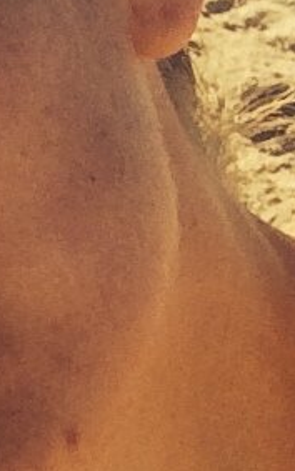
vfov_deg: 13.2
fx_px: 2031
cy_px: 145
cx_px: -608
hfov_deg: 7.3
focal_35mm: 158
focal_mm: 2.15
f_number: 2.4
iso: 50
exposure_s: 1/1393
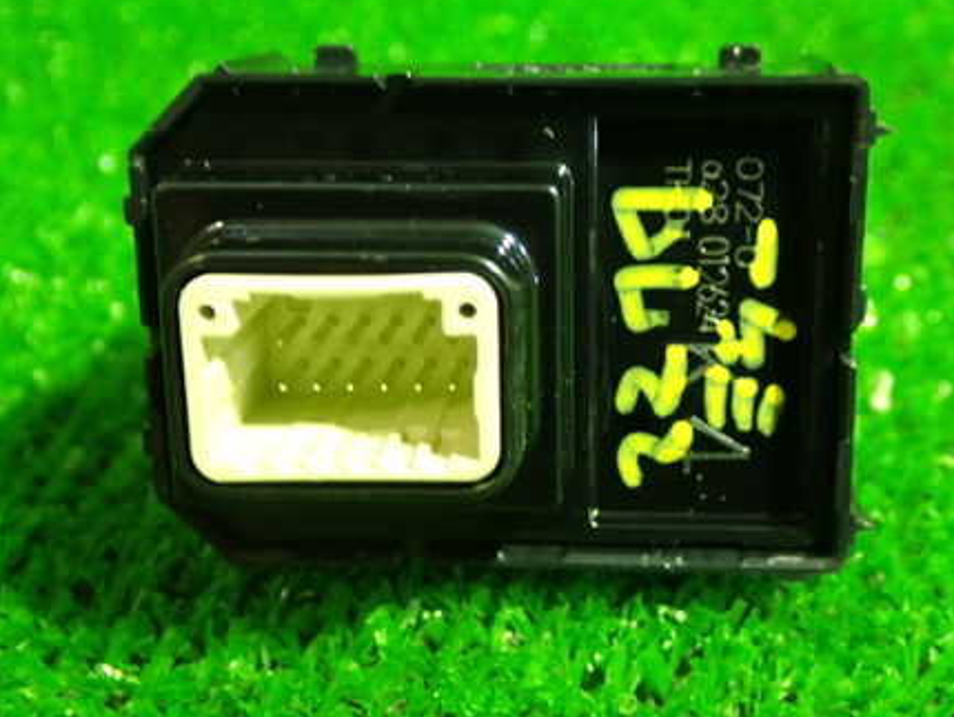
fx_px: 1461
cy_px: 346
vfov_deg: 27.5
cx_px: 592
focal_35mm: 53
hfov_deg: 36.0
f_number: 2.7
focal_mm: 6.83
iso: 800
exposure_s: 1/25
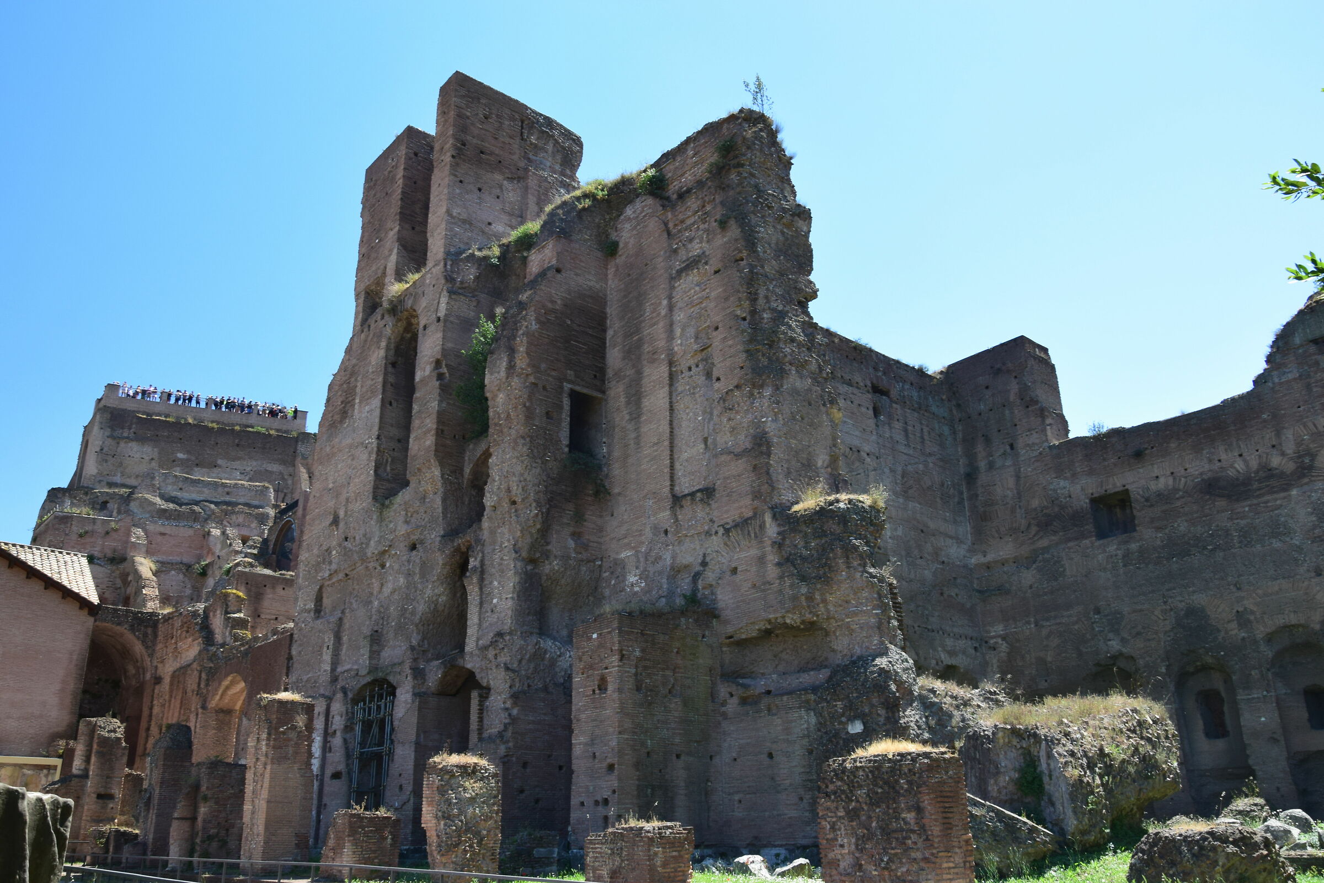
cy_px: 442
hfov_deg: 67.4
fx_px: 993
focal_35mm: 27
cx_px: 662
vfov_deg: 47.9
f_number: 9
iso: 400
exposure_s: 1/160
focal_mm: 18
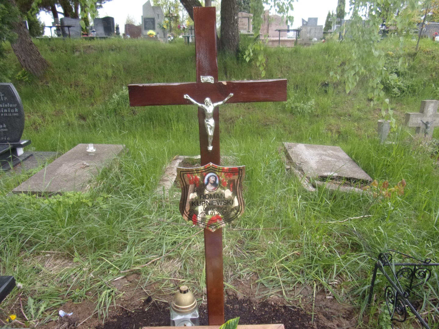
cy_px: 164
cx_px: 220
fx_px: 304
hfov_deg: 71.6
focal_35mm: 24
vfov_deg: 56.8
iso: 80
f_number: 3.3
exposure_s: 1/160
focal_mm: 4.3
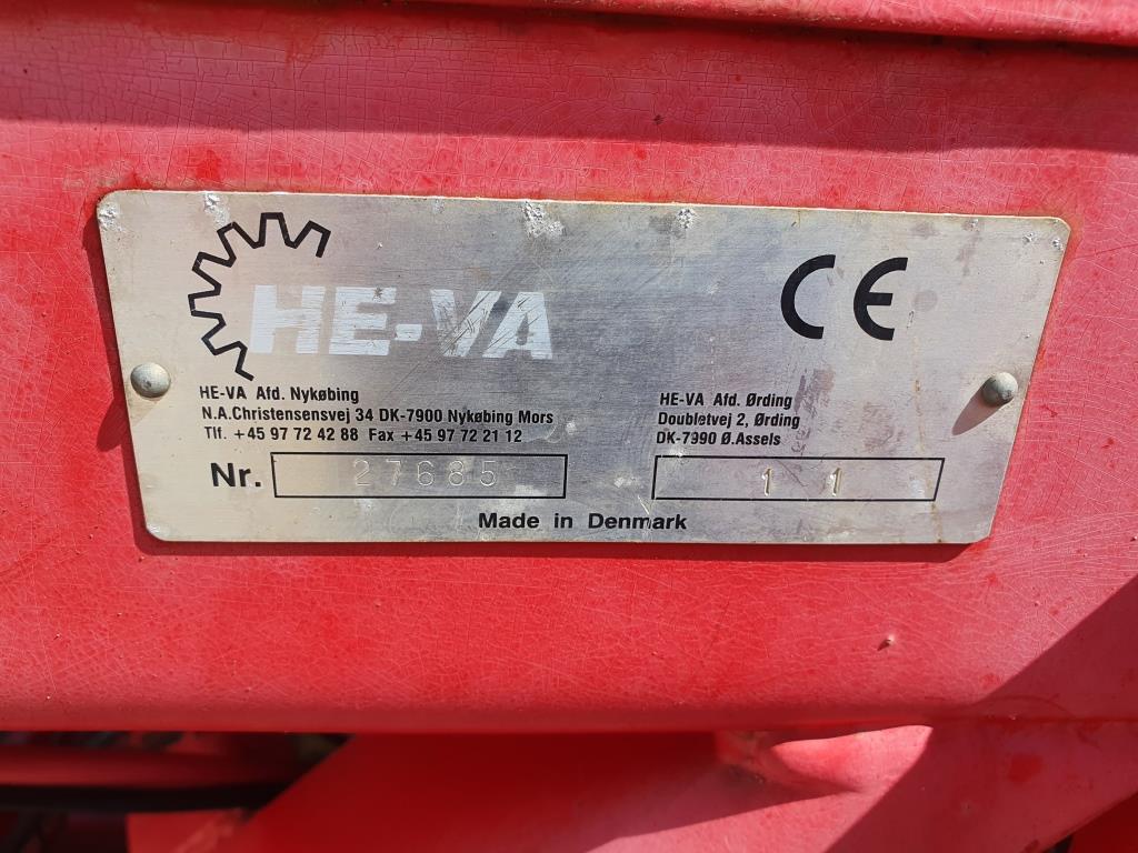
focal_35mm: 26
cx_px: 569
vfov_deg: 53.1
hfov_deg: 67.3
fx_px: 855
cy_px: 426
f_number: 2.4
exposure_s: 1/946
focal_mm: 4.32
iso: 50
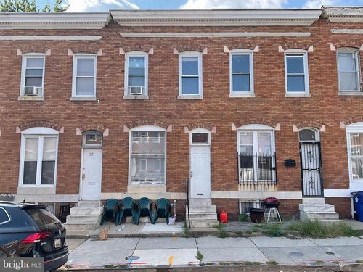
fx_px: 304
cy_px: 136
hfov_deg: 61.7
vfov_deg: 48.2
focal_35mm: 29
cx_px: 182
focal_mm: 3
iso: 16
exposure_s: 1/627
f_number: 1.8
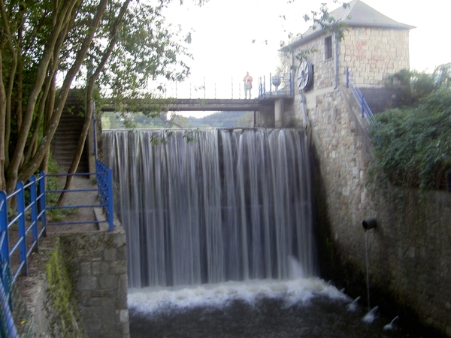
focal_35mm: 44
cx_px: 226
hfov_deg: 42.9
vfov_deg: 32.9
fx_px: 573
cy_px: 169
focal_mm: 9
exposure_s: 1/8
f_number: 2.9
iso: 100
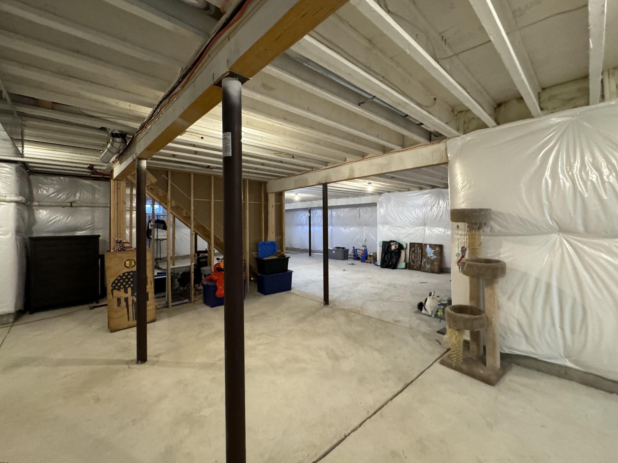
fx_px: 268
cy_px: 218
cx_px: 321
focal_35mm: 15
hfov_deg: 98.1
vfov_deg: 81.7
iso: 800
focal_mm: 2.22
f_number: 2.2
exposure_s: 1/60
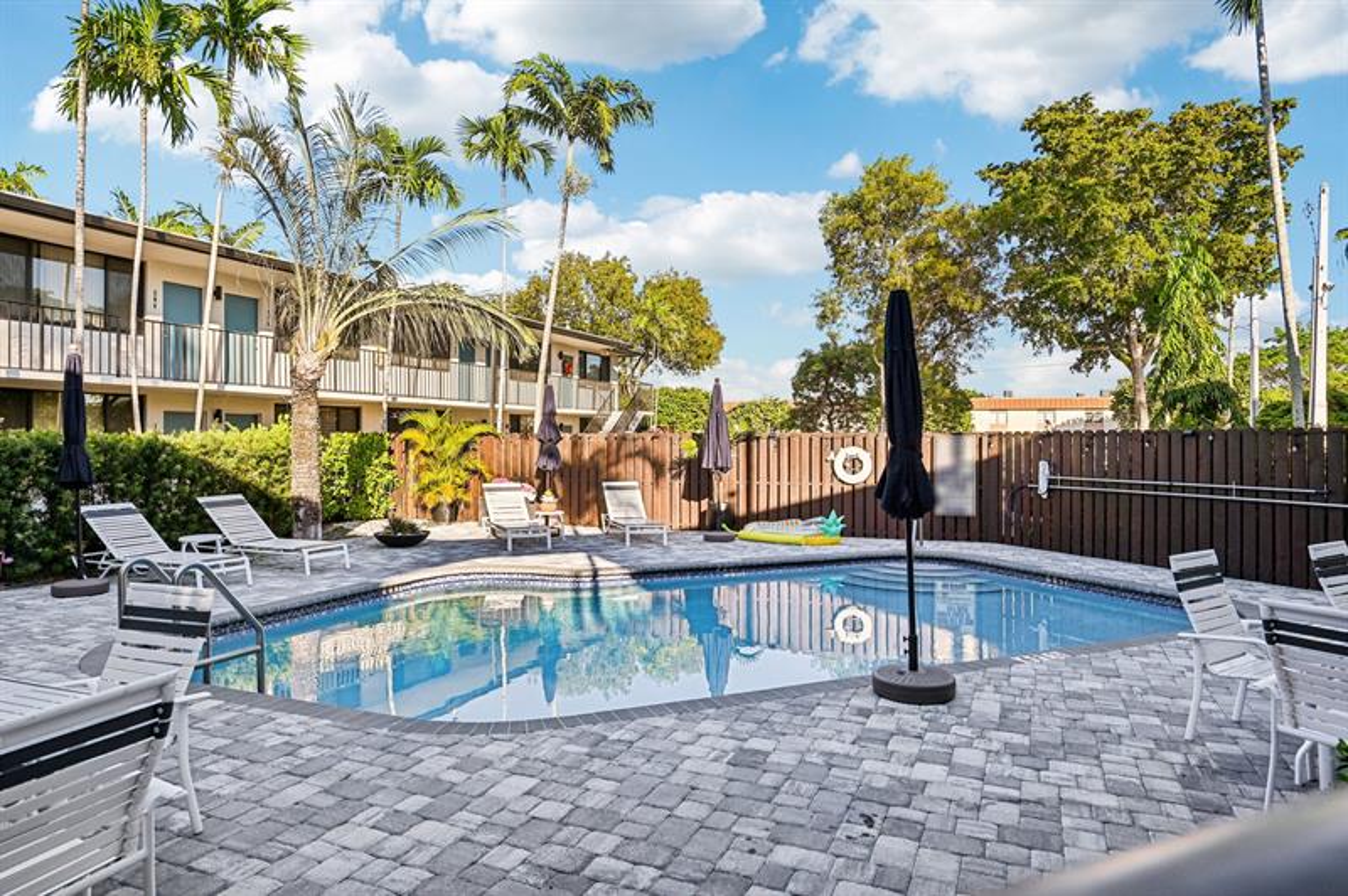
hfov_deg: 78.6
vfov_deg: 57.1
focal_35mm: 22
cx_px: 674
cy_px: 448
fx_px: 823
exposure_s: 1/200
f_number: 8
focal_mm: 22
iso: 100
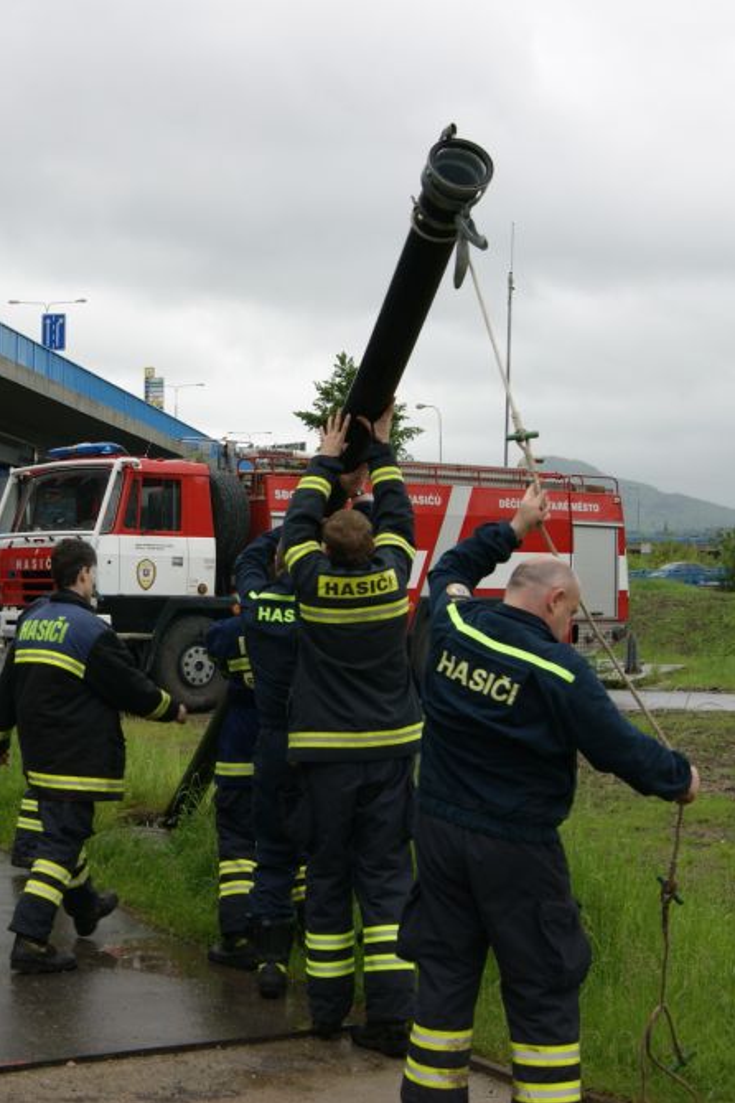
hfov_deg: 24.3
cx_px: 183
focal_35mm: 55
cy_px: 544
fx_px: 1684
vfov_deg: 36.2
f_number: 9
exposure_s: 1/80
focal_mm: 24
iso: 100
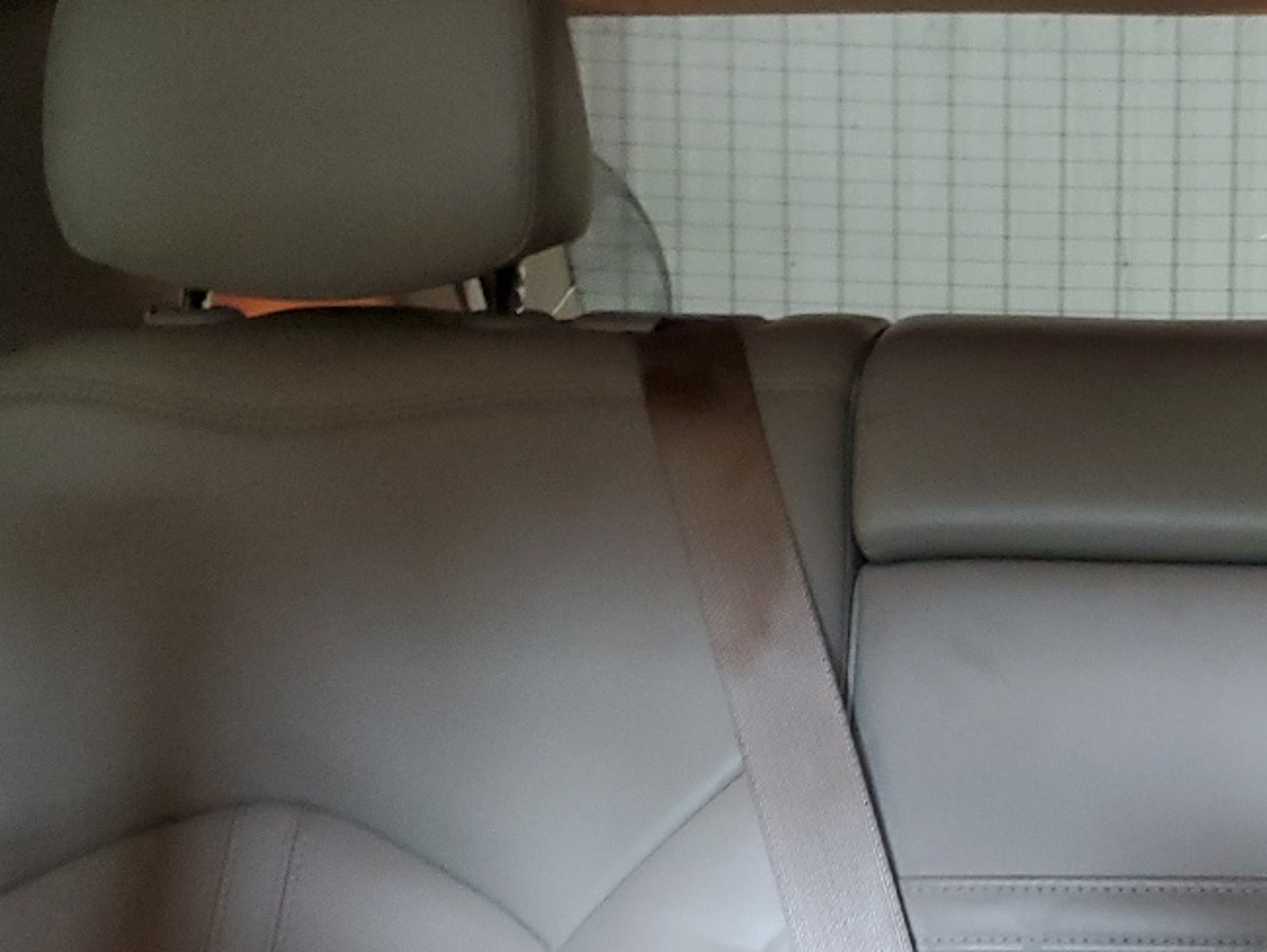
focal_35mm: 64
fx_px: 2343
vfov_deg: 22.7
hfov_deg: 29.0
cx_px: 1154
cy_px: 745
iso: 340
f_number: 1.5
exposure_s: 1/40
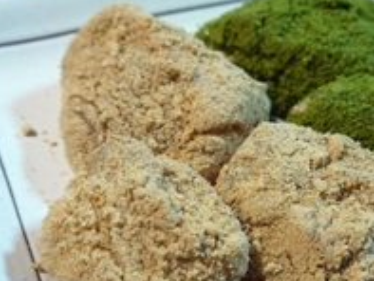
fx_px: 865
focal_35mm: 80
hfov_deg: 24.3
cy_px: 174
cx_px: 252
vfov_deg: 18.4
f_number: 3.8
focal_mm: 16
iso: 400
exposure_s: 1/20
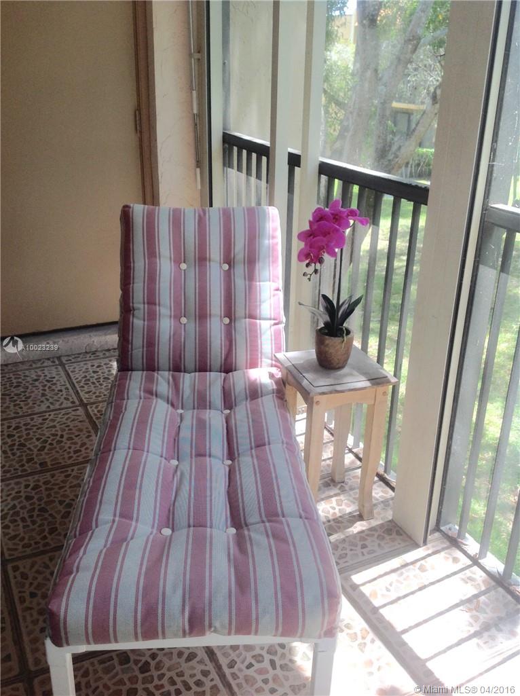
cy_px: 348
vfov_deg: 52.7
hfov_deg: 40.6
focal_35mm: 35
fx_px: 703
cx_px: 260
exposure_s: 1/155
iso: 50
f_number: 2.4
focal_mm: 4.28
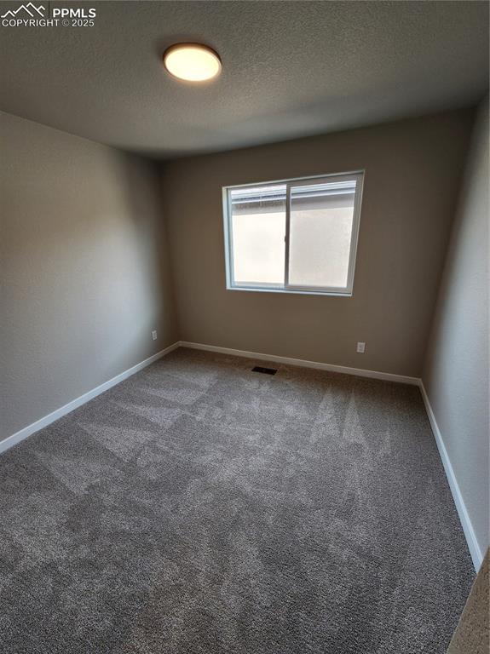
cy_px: 327
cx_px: 245
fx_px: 246
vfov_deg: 106.2
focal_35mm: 13
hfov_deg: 89.9
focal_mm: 2.2
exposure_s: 1/120
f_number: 2.2
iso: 80
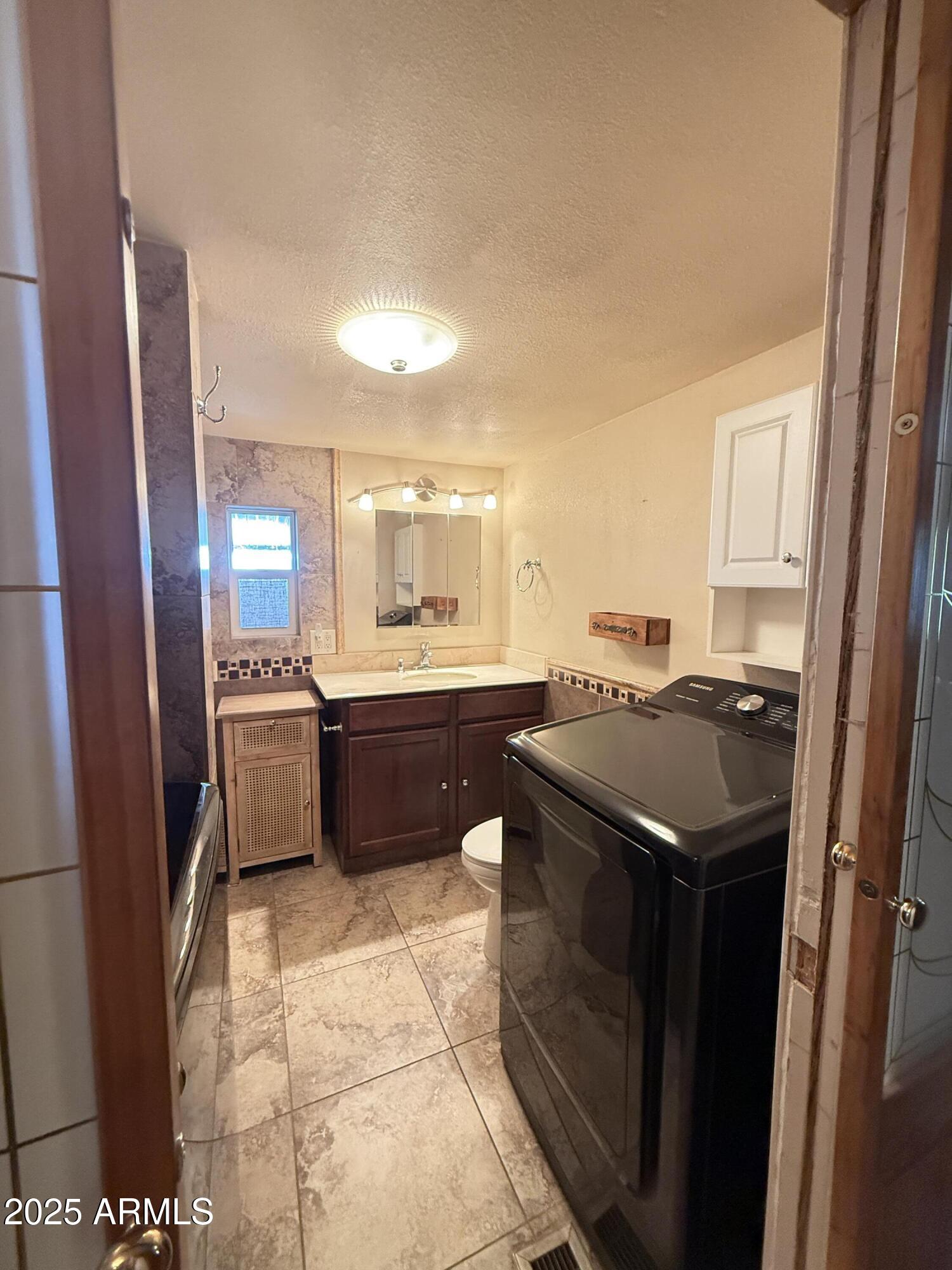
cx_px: 476
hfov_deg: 85.7
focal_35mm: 14
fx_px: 513
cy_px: 635
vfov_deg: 102.1
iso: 640
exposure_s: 1/60
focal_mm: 2.22
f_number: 2.2
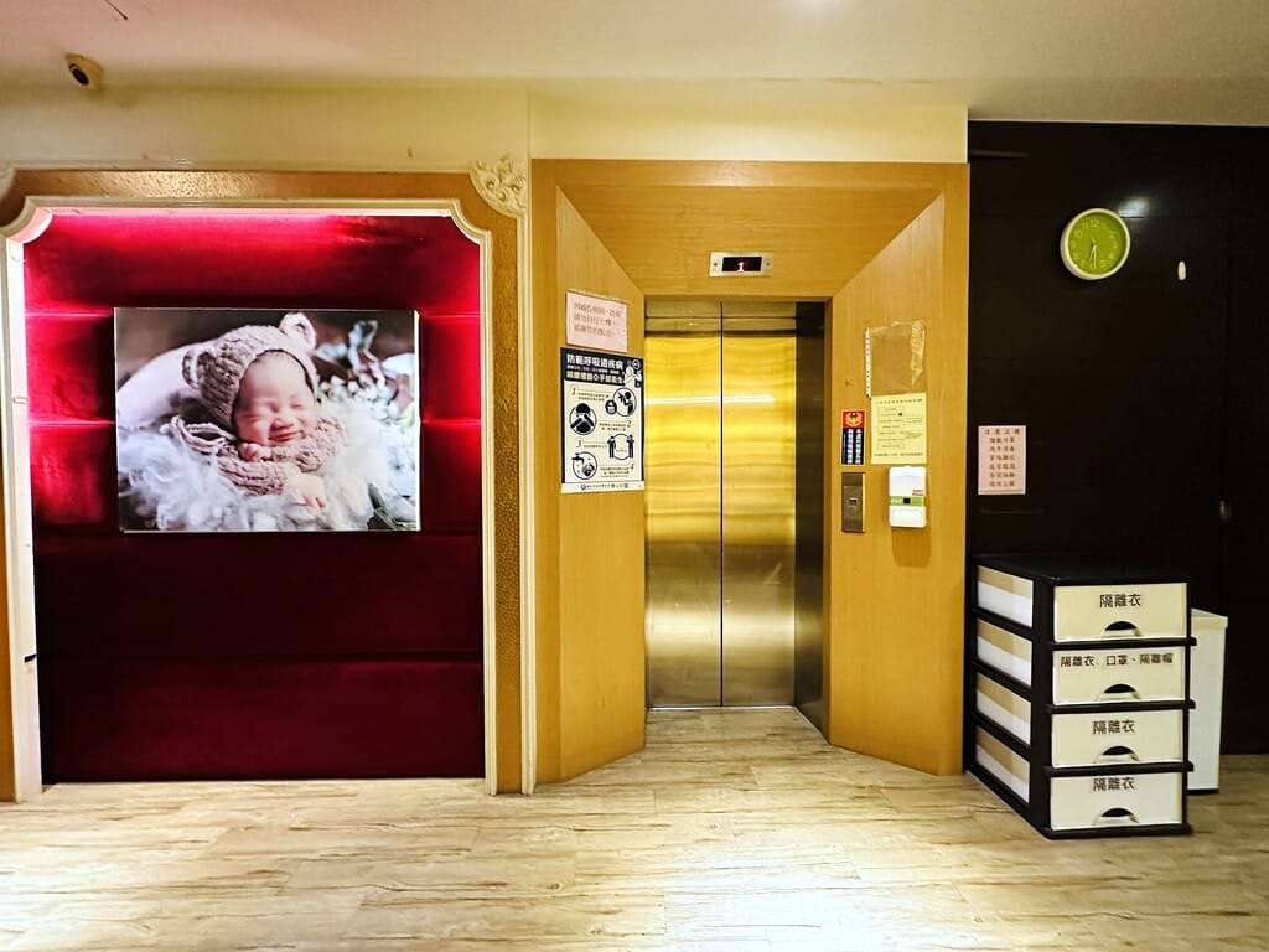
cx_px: 634
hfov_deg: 102.1
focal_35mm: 14
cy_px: 476
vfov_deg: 85.7
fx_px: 513
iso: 800
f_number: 2.2
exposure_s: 1/60
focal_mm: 2.22
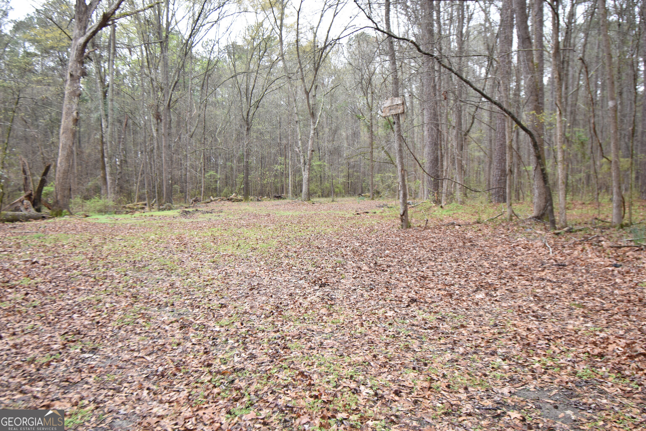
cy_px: 216
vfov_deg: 43.6
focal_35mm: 30
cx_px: 323
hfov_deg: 61.9
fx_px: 538
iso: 160
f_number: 5.6
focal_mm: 20
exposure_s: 1/60
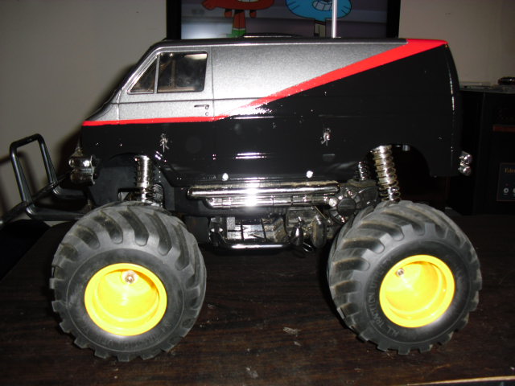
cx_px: 258
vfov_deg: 39.7
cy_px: 193
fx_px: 536
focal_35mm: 36
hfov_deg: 51.4
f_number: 3.1
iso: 100
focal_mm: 6.3
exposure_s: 1/60
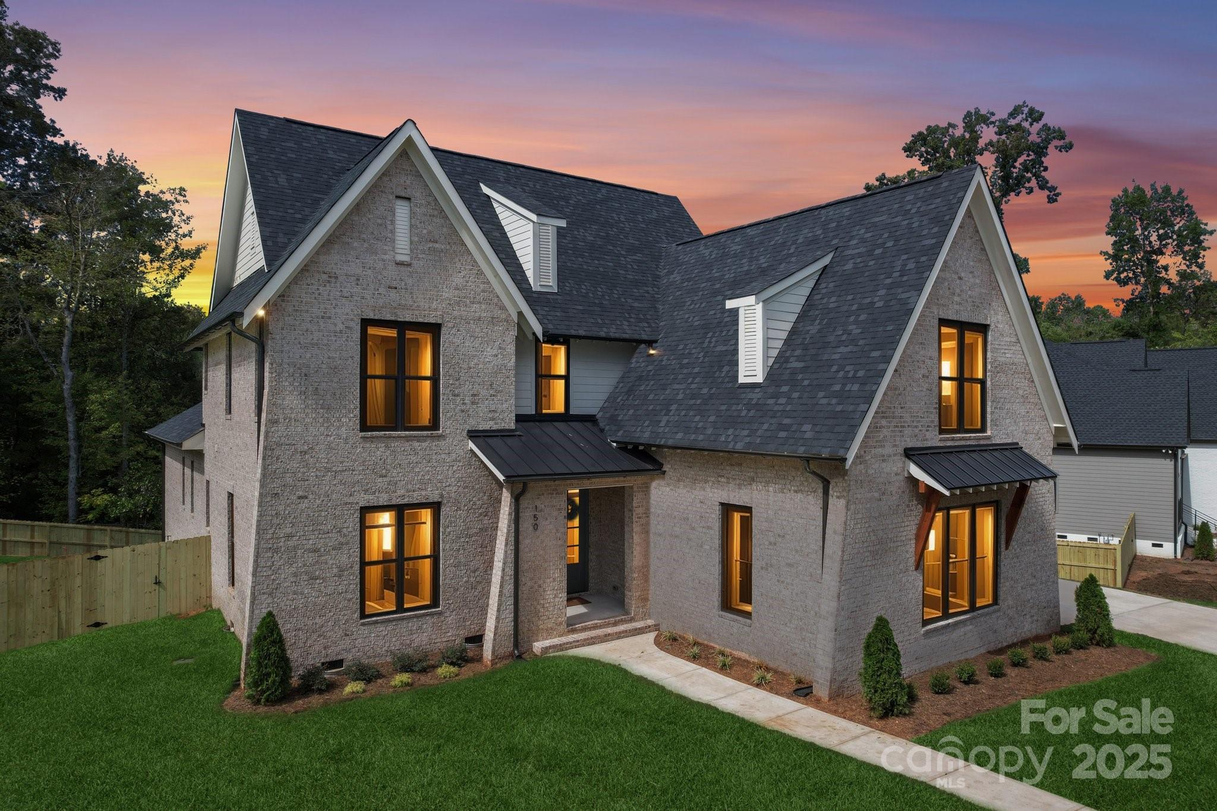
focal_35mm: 22
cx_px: 608
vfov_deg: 57.2
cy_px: 406
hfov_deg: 78.6
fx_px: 744
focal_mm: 8.38
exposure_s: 1/1600
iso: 100
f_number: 2.8
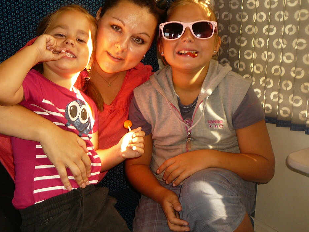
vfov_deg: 32.2
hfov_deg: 41.7
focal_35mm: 45
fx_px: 402
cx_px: 111
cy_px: 114
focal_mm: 5.2
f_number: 2.8
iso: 100
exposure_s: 1/30
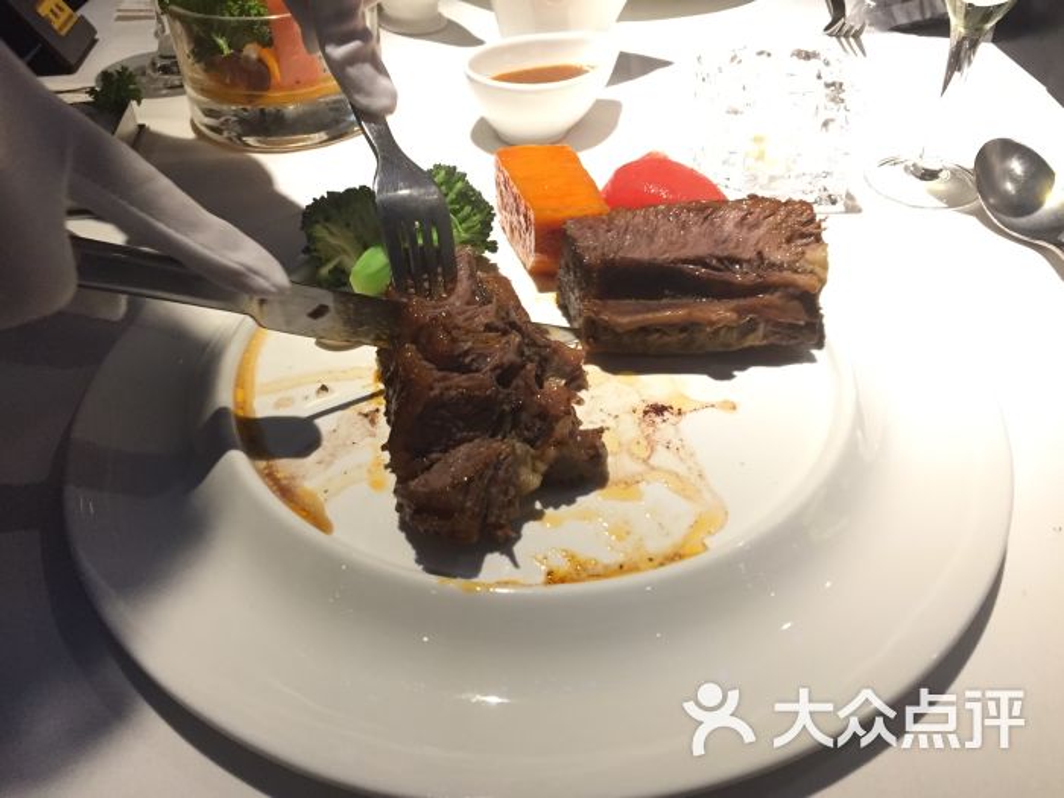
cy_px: 399
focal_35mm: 29
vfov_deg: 48.2
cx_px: 532
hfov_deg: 61.7
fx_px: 891
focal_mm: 4.15
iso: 200
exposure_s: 1/33
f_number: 2.2
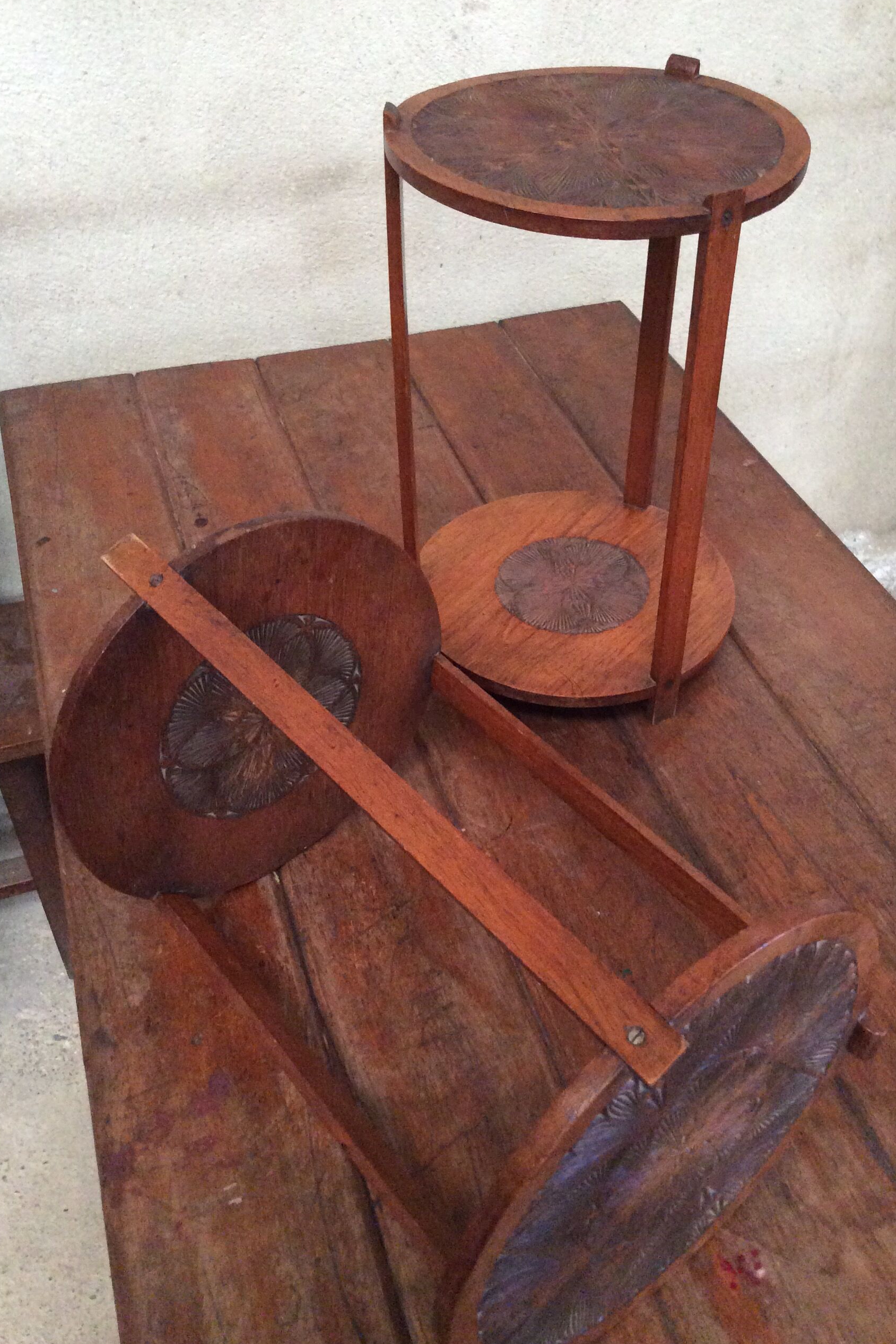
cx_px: 501
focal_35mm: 34
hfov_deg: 38.8
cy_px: 671
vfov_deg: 55.8
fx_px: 1269
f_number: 2.4
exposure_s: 1/25
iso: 320
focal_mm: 3.3
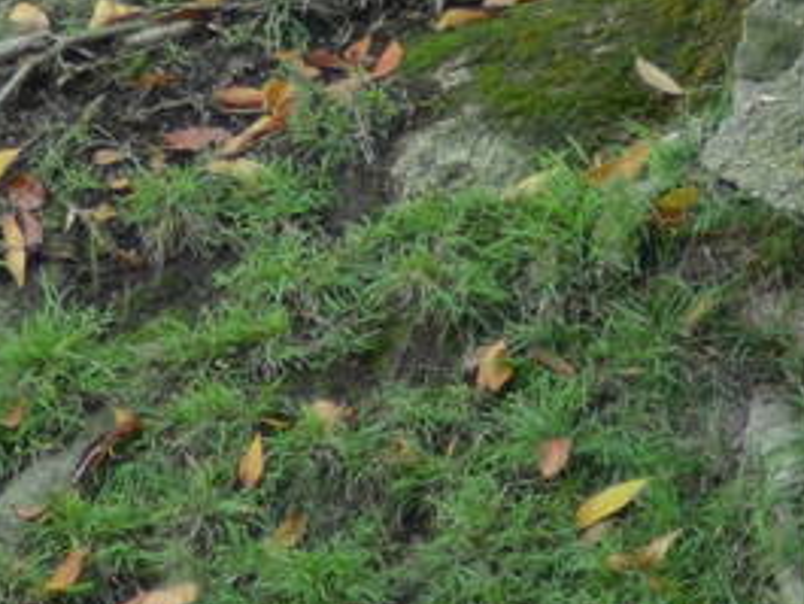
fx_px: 14151
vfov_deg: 2.4
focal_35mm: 609
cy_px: -996
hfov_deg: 3.3
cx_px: 67
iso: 720
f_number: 4
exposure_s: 1/250
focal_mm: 70
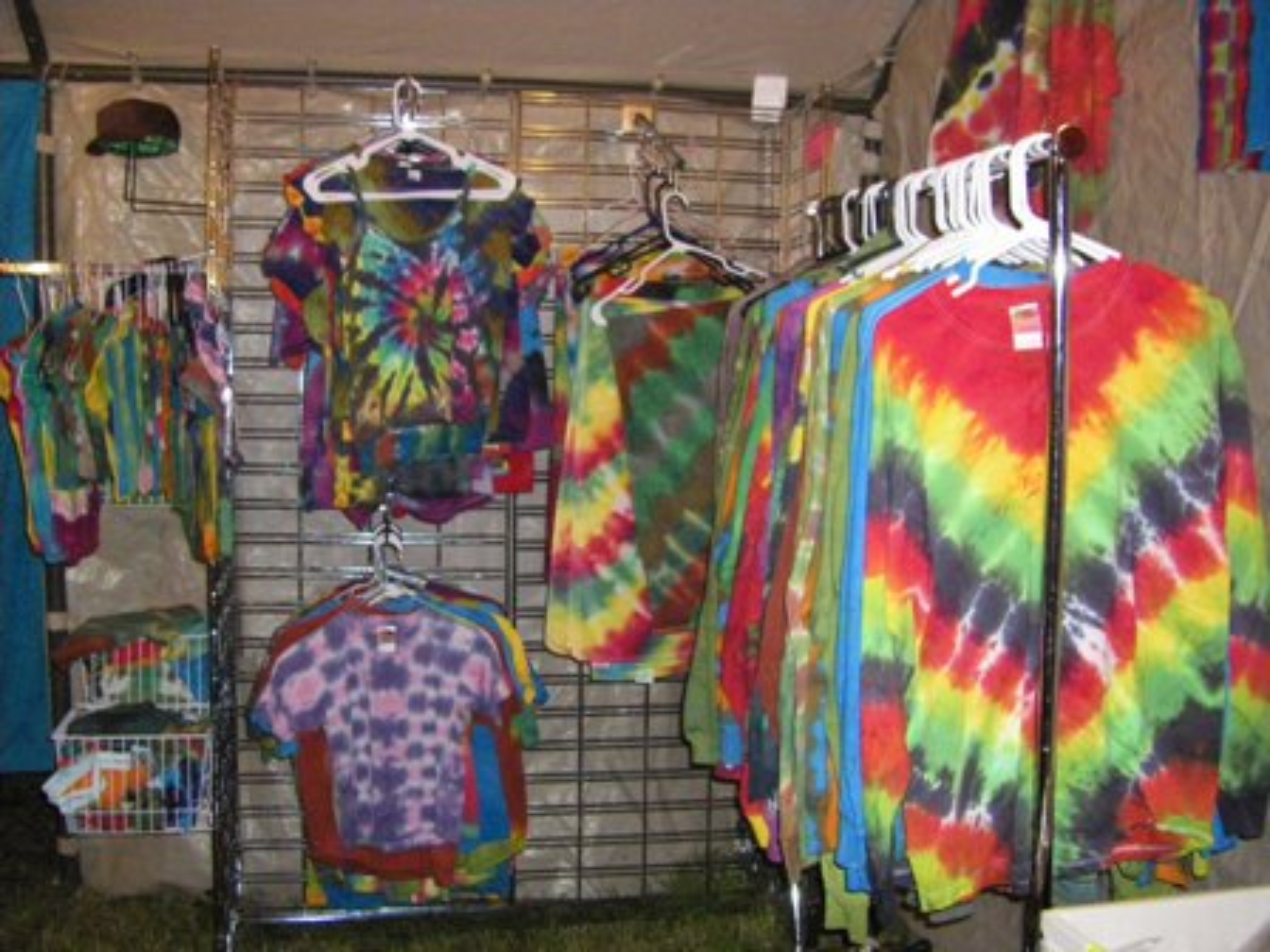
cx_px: 635
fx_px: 1394
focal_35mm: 38
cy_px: 476
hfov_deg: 49.0
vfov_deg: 37.7
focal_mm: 6.3
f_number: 3.5
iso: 800
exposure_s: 1/50
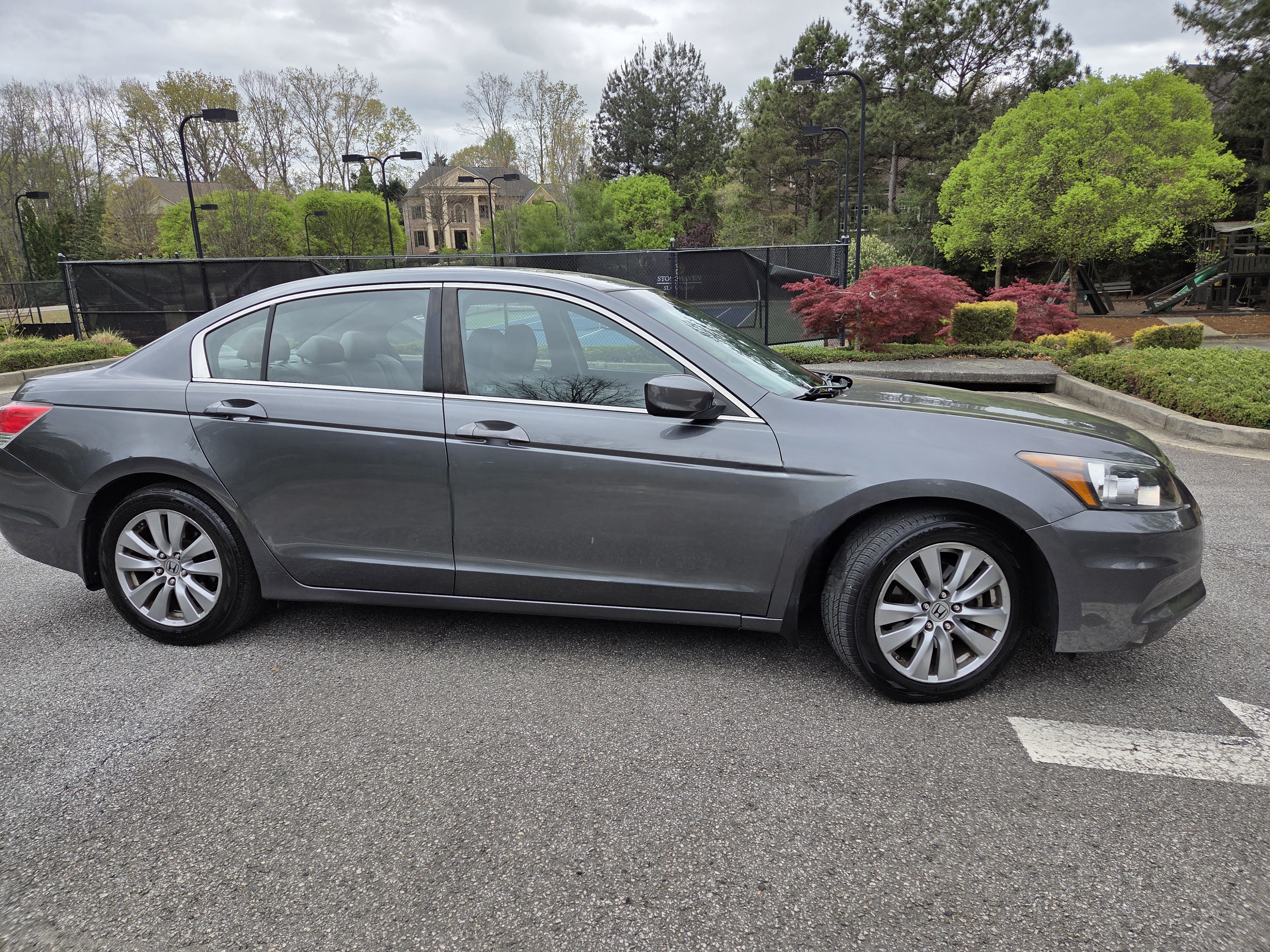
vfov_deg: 58.9
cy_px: 476
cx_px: 635
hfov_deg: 73.9
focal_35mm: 23
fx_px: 844
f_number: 1.8
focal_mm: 5.4
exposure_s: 1/3333
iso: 80
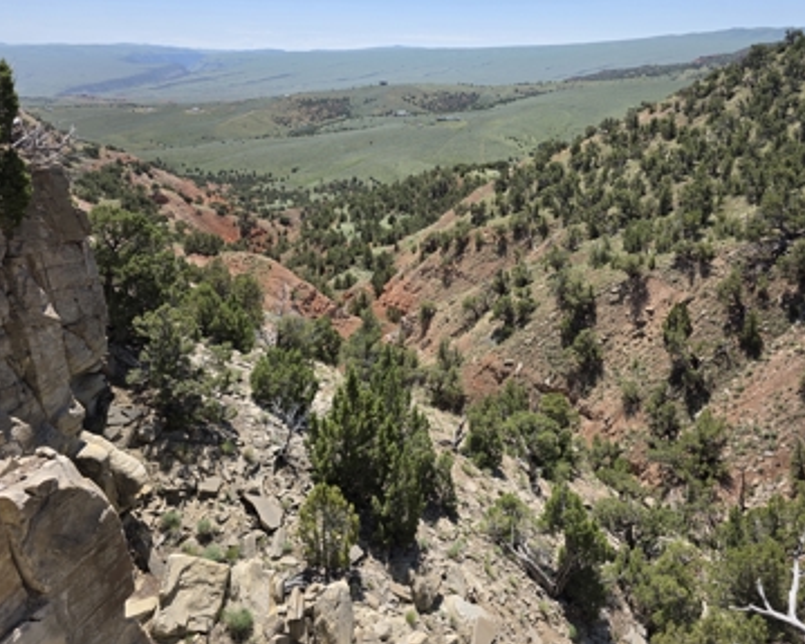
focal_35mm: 25
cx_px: 413
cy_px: 310
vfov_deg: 56.8
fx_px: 595
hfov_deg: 68.1
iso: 80
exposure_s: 1/5017
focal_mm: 6.3
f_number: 1.7
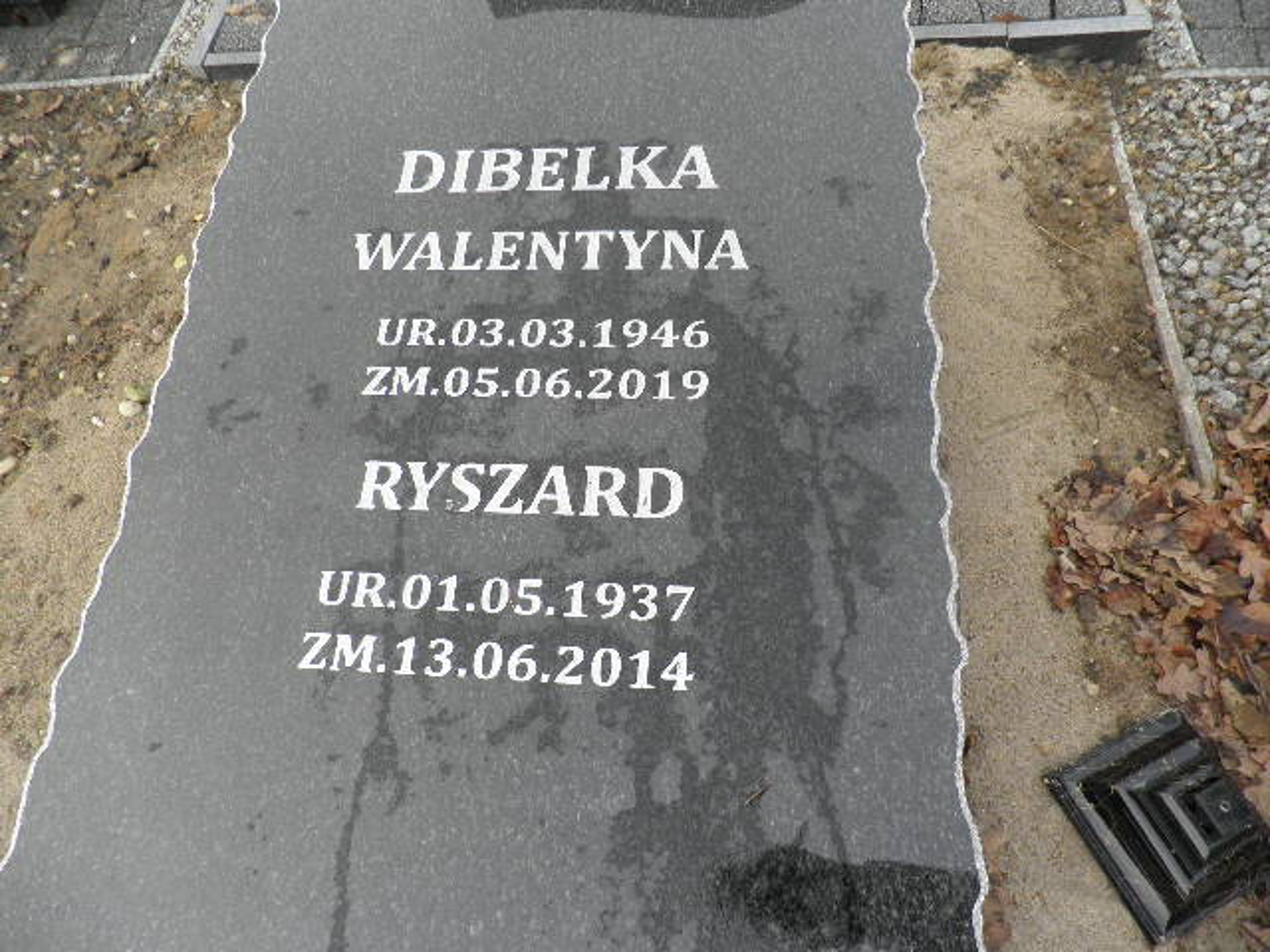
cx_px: 635
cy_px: 476
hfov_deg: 71.6
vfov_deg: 56.8
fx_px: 881
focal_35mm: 24
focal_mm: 4.3
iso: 64
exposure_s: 1/125
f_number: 3.3
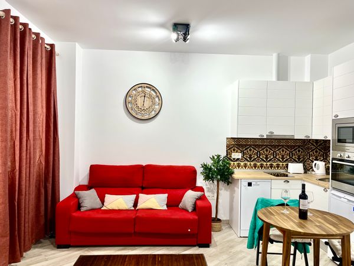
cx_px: 177
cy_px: 133
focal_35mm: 26
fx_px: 266
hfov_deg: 67.3
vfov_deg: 53.1
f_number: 1.6
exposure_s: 1/100
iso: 64
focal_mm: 5.1
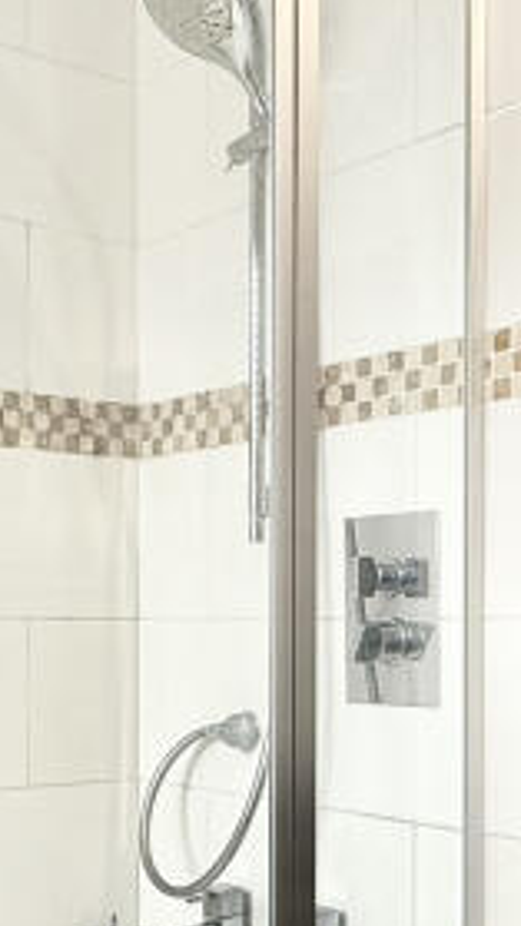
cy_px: 627
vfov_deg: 36.8
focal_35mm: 56
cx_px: 126
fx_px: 1375
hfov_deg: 21.3
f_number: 2.2
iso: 100
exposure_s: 1/99
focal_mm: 2.22
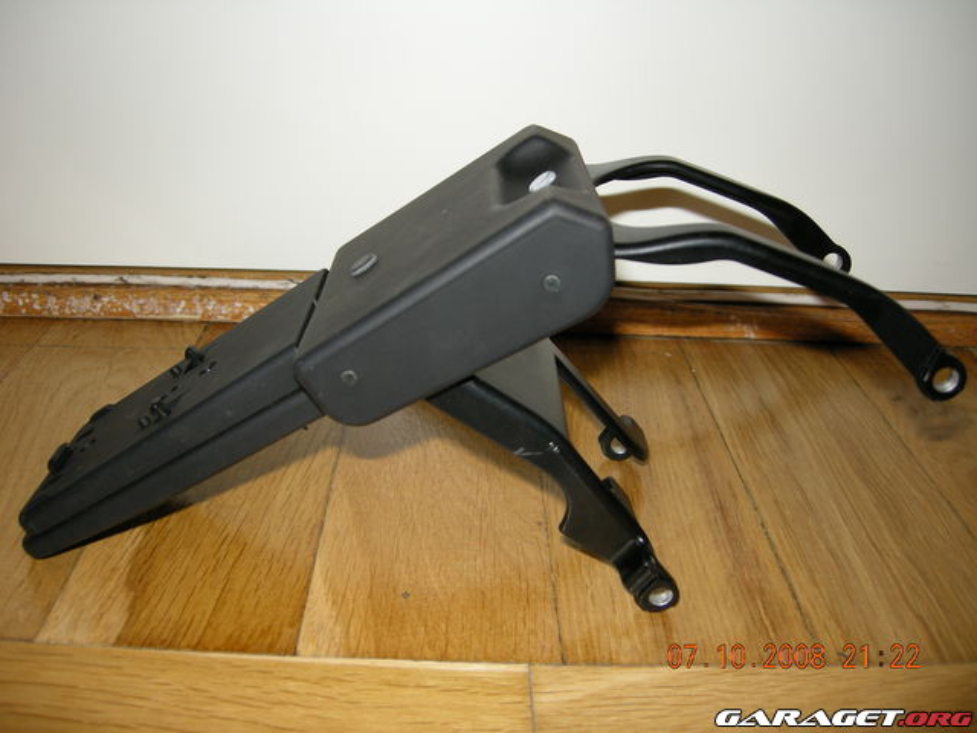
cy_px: 366
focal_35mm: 36
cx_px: 488
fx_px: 1016
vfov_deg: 39.7
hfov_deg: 51.4
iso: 64
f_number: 2.7
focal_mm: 7.5
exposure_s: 1/60
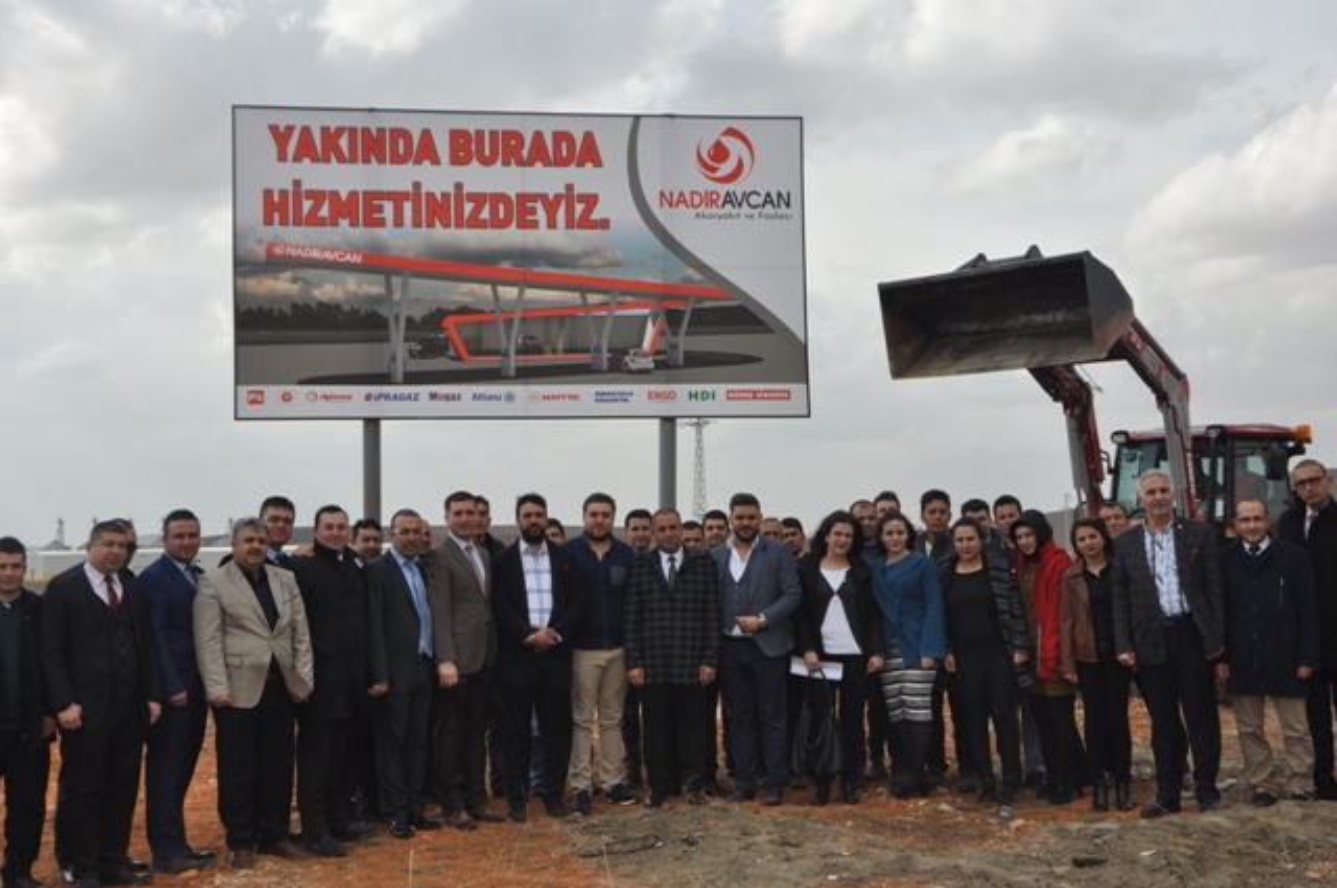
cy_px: 444
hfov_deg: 45.0
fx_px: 1613
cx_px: 668
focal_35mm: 44
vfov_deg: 30.8
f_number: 11
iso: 200
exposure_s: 1/200
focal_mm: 29
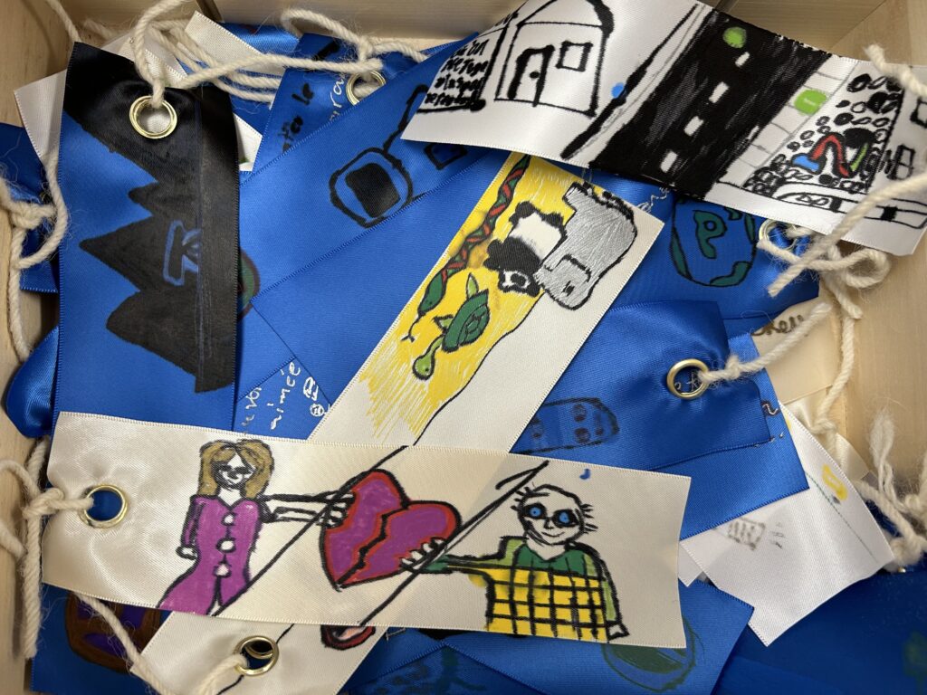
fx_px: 696
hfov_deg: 67.3
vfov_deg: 53.1
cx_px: 464
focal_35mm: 26
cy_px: 348
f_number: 1.5
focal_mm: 5.7
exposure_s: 1/120
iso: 100
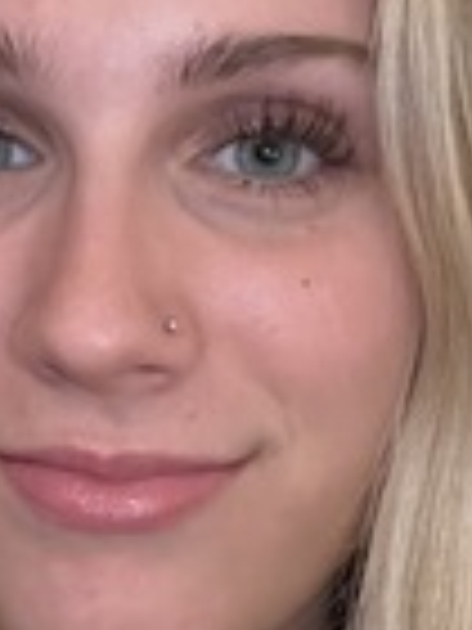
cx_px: 83
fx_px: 1945
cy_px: 351
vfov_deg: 18.4
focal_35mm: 107
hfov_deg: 13.8
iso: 640
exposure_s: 1/30
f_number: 2.2
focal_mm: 2.71
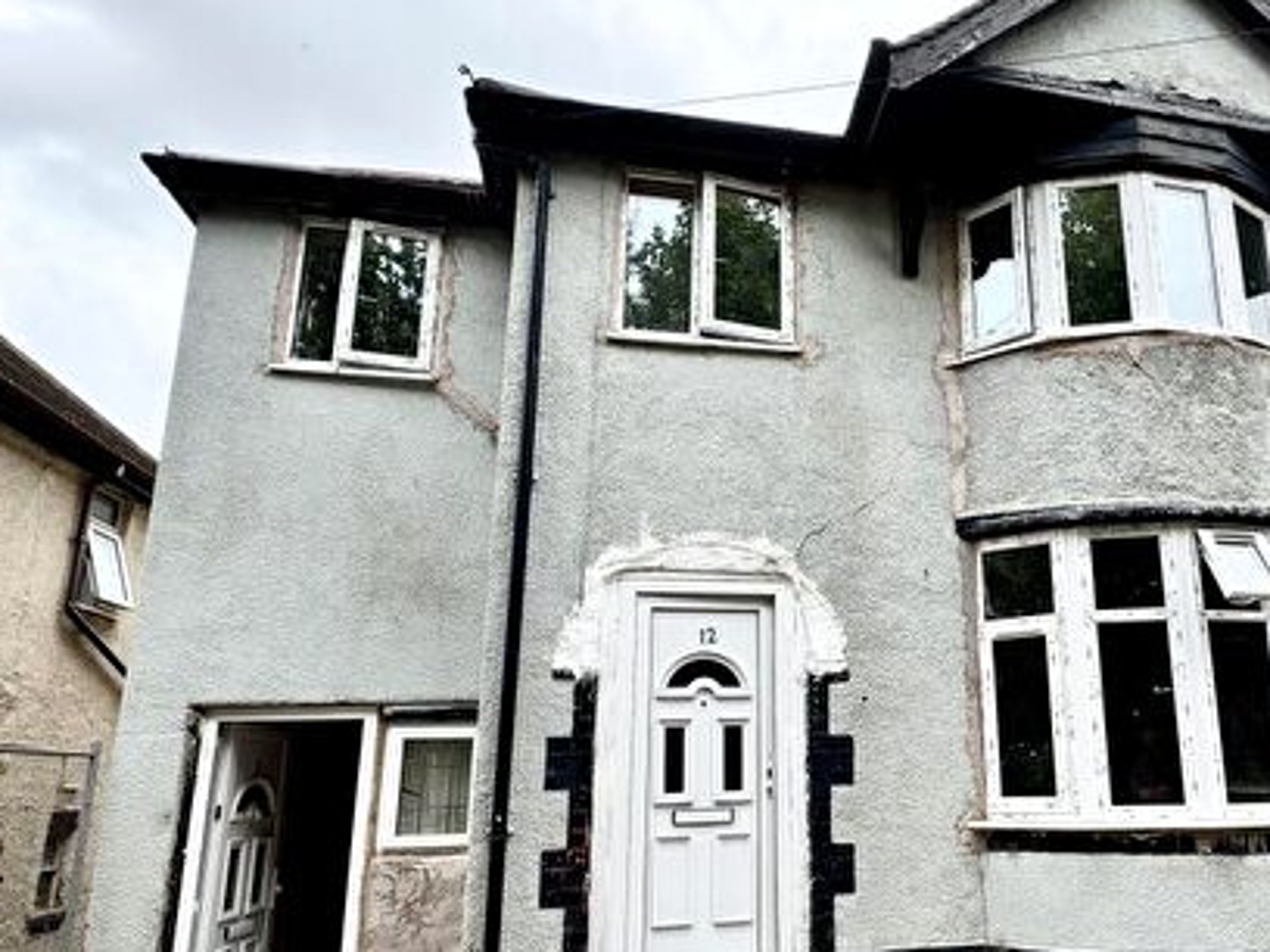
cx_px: 844
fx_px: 881
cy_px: 586
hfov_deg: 69.6
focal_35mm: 24
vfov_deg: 56.2
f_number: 2.2
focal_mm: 2.22
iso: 40
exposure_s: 1/375
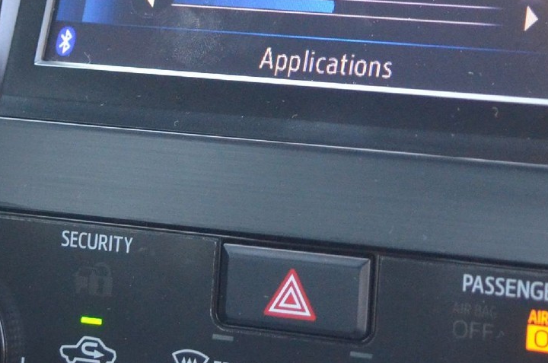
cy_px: -92
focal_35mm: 120
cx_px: 400
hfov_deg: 17.1
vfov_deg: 11.1
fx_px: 1819
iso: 1600
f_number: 2.8
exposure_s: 1/200
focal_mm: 23
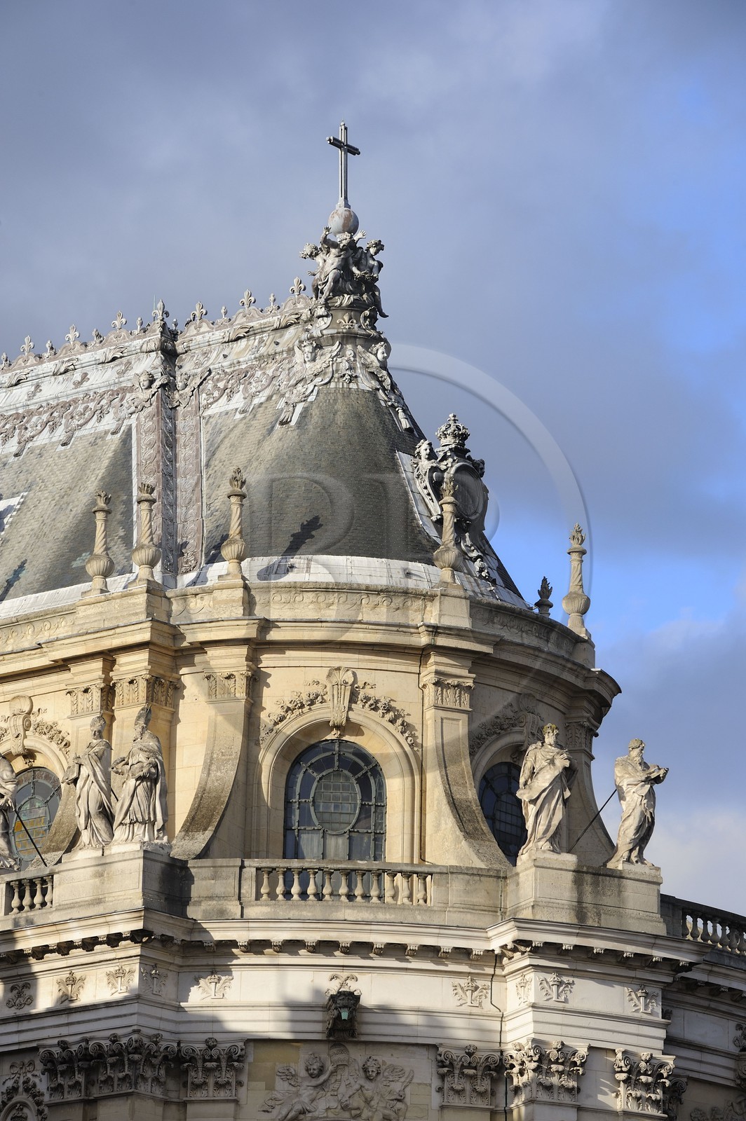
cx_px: 373
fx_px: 4826
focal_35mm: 155
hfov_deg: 8.8
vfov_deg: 13.3
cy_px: 560
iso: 200
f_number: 10
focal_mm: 155
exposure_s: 1/320
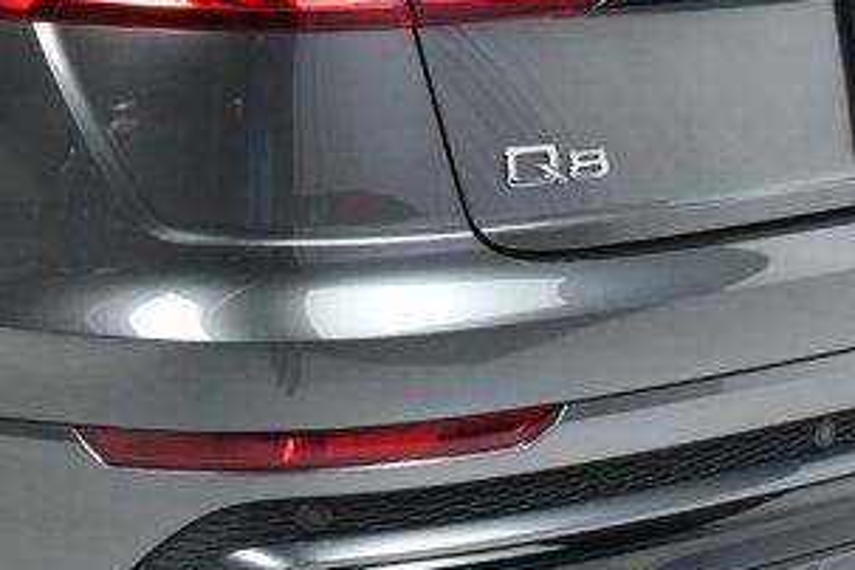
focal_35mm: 132
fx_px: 3135
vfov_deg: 10.3
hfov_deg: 15.3
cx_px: -3
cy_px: 76
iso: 100
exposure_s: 1/160
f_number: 10
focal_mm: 26
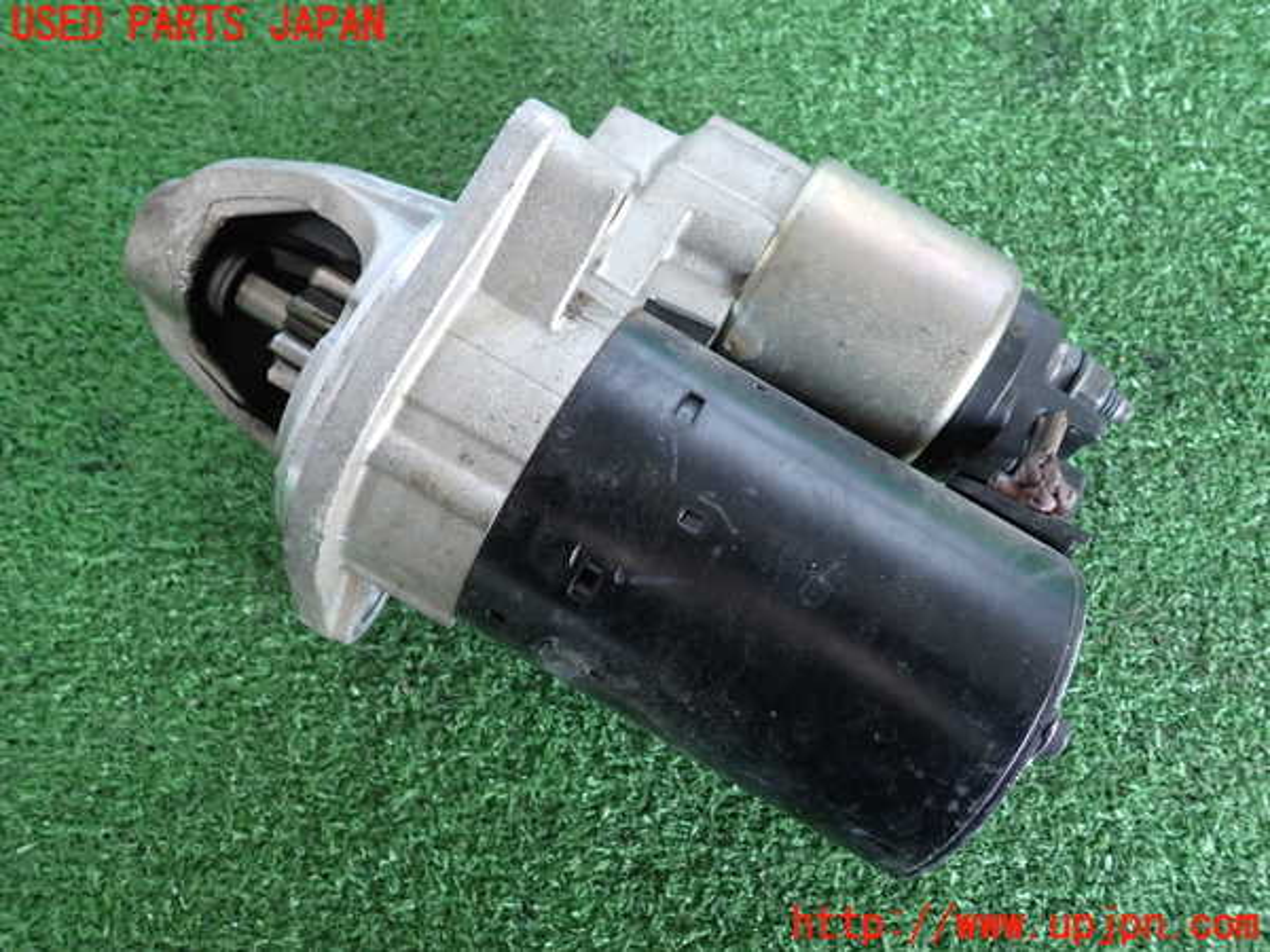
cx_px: 635
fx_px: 1101
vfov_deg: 46.8
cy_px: 476
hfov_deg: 60.0
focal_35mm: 30
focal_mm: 5.4
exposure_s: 1/30
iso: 250
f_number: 2.3
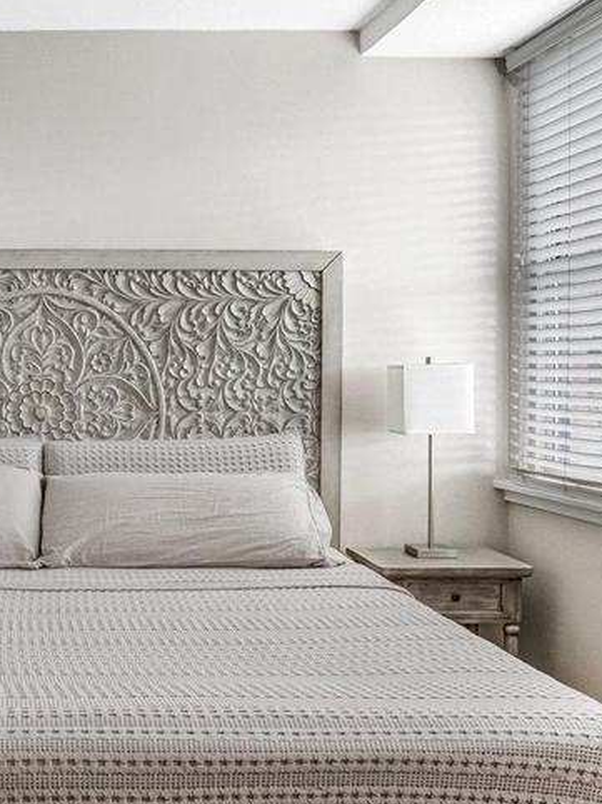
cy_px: 357
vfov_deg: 41.2
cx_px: -27
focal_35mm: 46
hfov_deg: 29.1
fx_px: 1068
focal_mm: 16
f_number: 8
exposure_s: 1/30
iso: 1250
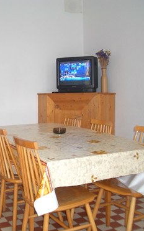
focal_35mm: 50
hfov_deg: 25.4
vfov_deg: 40.3
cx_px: 28
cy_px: 116
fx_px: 314
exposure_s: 1/100
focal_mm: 5.8
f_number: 2.6
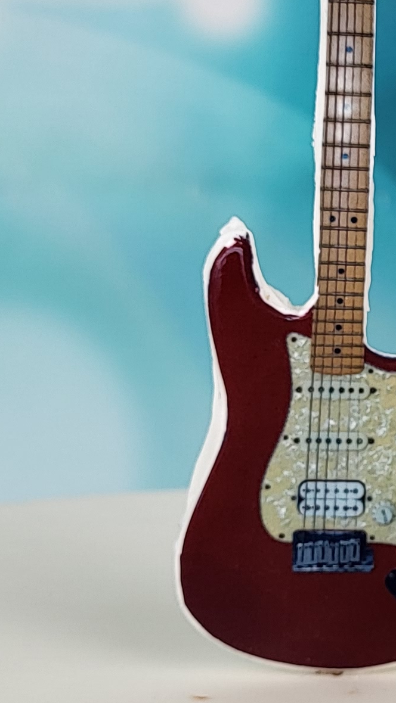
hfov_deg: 12.3
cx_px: 471
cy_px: 391
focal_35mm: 96
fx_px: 1792
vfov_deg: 22.2
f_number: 1.8
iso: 50
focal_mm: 5.4
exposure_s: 1/100
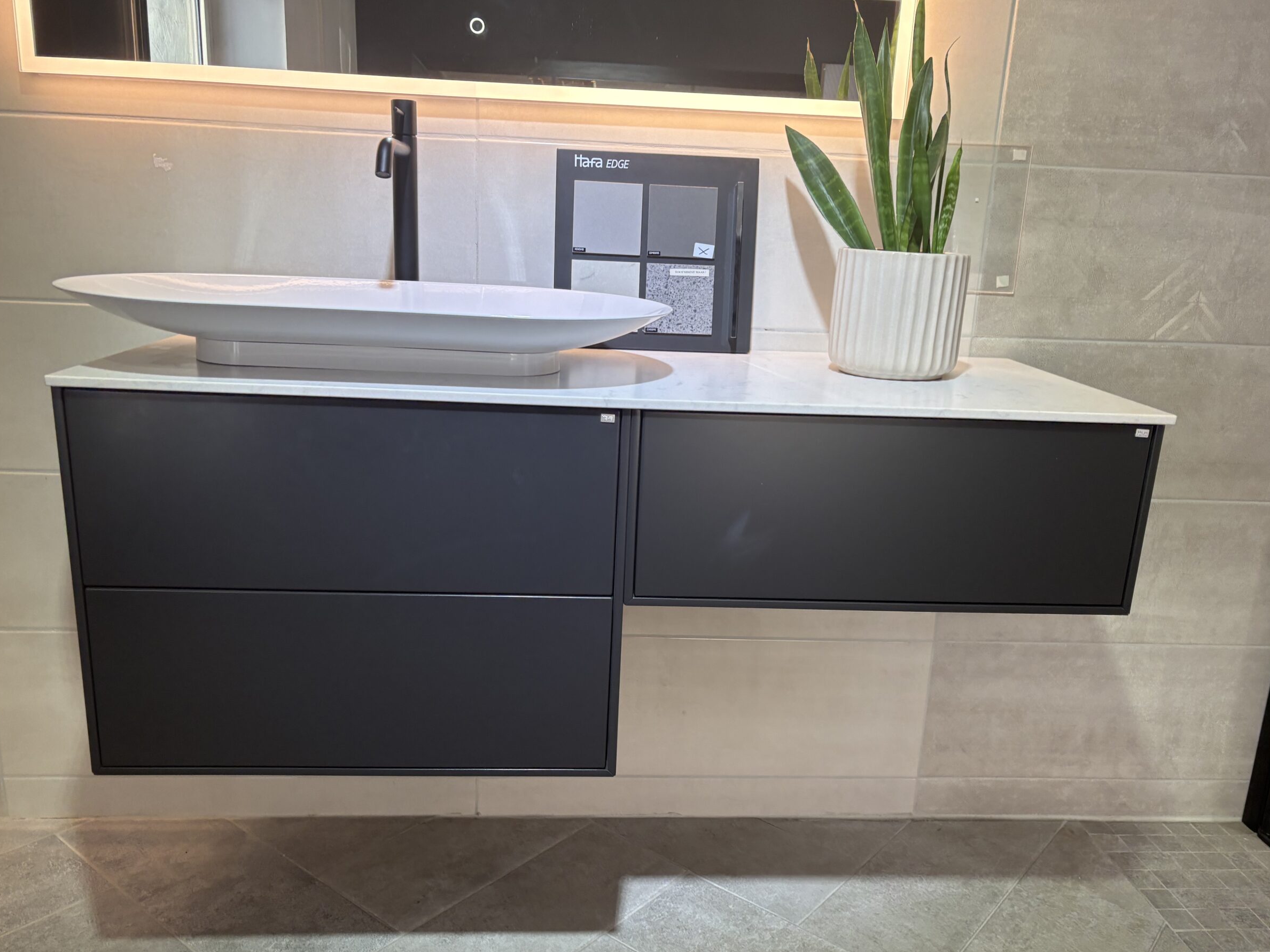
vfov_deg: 49.7
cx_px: 636
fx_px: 1027
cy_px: 502
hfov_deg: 63.4
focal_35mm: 28
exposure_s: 1/100
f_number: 1.6
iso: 80
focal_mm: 5.96
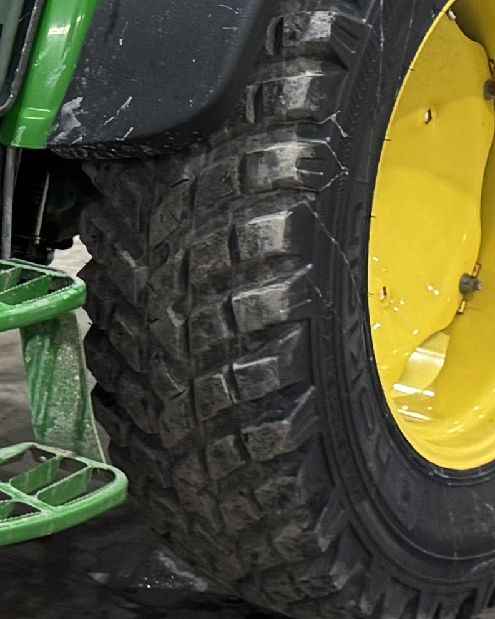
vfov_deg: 13.9
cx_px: -112
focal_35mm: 135
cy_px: -107
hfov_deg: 11.2
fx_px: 2472
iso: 200
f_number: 1.78
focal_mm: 6.76
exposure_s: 1/65
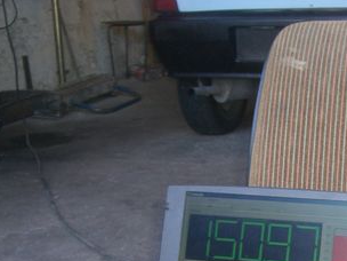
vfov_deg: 17.9
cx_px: 288
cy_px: 274
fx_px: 802
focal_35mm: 80
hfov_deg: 24.0
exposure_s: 1/60
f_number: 2.7
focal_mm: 6.2
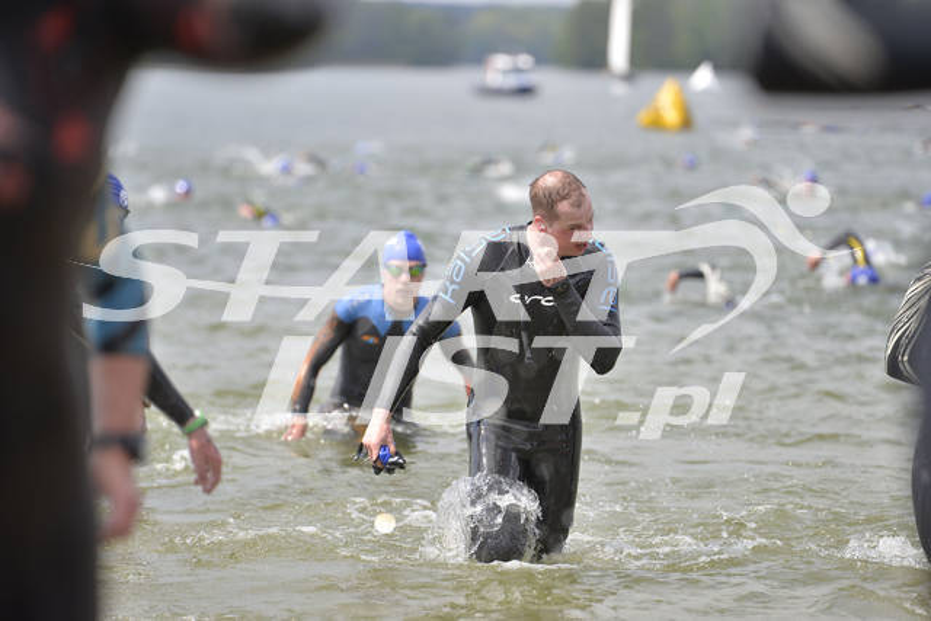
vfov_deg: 6.9
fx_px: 5173
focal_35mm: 200
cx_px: 466
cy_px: 310
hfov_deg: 10.3
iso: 200
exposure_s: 1/2000
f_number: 4
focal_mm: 200
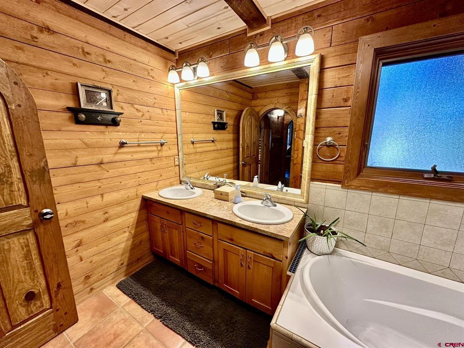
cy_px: 174
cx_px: 232
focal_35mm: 14
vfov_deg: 85.7
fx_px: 188
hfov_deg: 102.1
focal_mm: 2.22
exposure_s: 1/120
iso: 200
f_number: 2.2
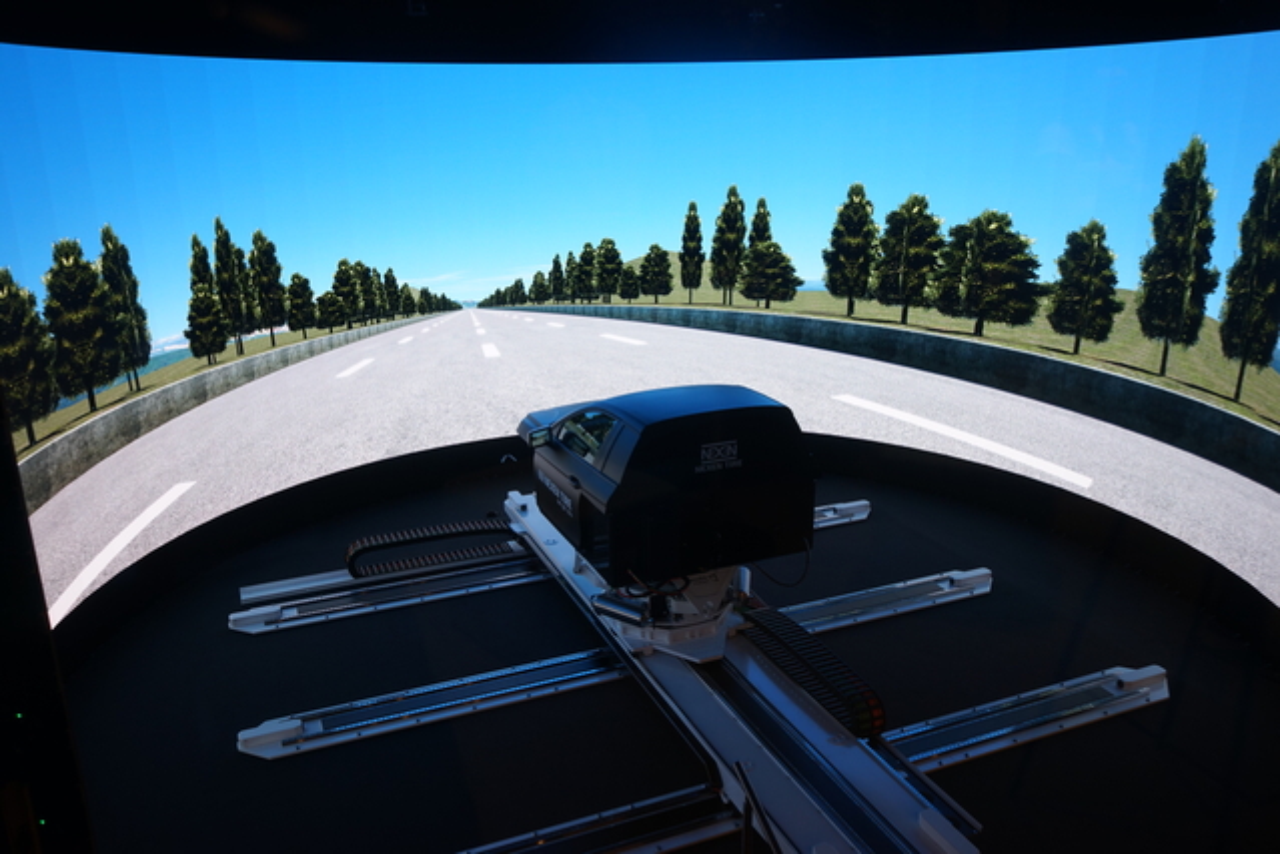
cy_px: 427
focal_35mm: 28
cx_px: 640
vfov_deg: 46.4
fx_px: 995
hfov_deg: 65.5
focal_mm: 28
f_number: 5.6
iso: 400
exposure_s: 1/60
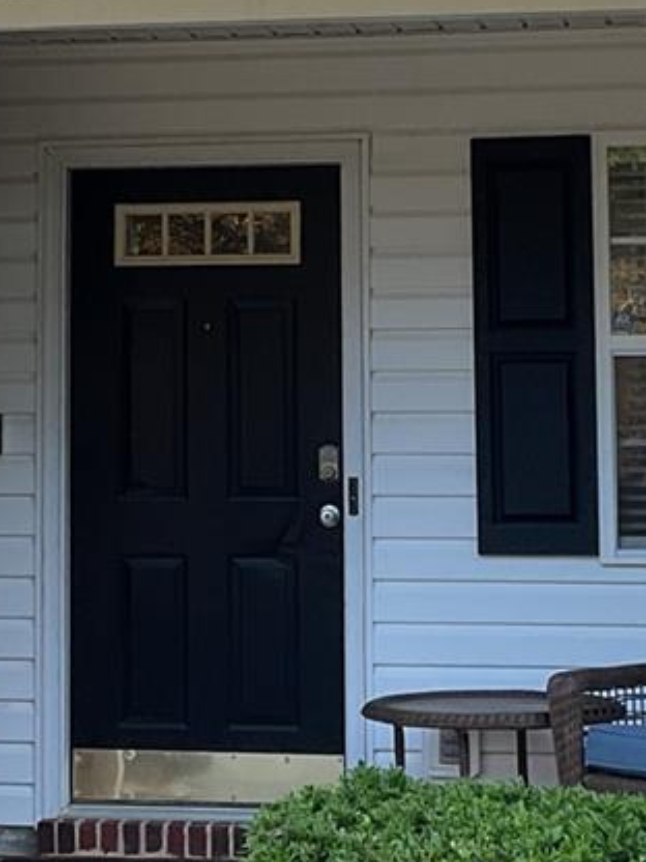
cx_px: 207
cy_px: 189
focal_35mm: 107
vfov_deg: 18.2
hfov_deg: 13.8
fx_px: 2662
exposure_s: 1/142
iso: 16
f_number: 1.8
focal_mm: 3
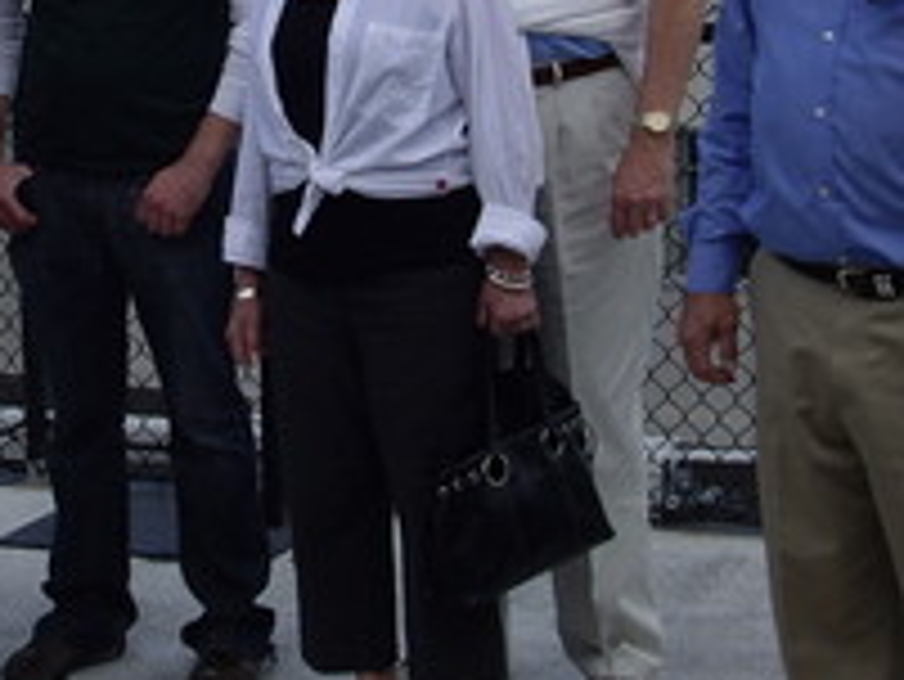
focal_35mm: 121
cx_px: 256
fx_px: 3162
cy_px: 131
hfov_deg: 16.2
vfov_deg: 12.2
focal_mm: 7.9
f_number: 5.6
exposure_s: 1/160
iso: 50
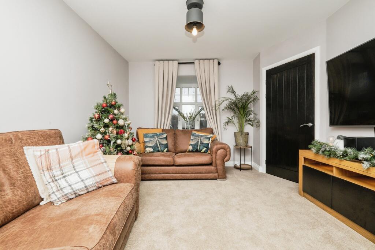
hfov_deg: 100.4
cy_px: 125
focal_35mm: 15
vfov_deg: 77.3
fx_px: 156
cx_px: 188
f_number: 7.1
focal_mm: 10
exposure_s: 1/200
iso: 800
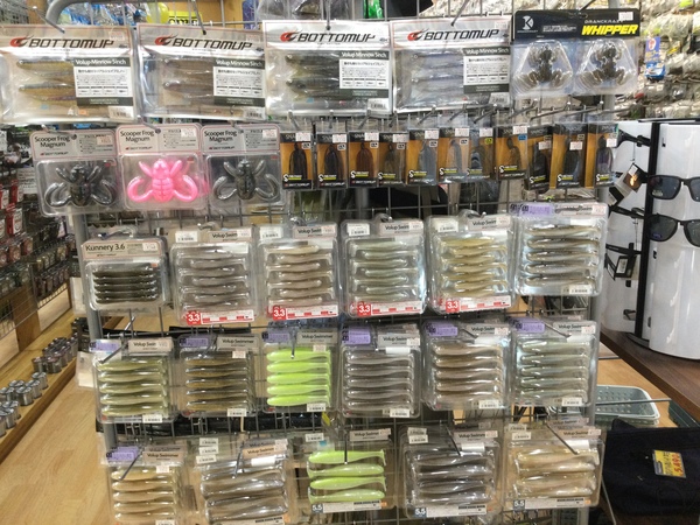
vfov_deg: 45.4
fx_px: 627
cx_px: 350
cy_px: 262
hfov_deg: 58.4
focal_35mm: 31
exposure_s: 1/30
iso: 64
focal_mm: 3.3
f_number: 2.4
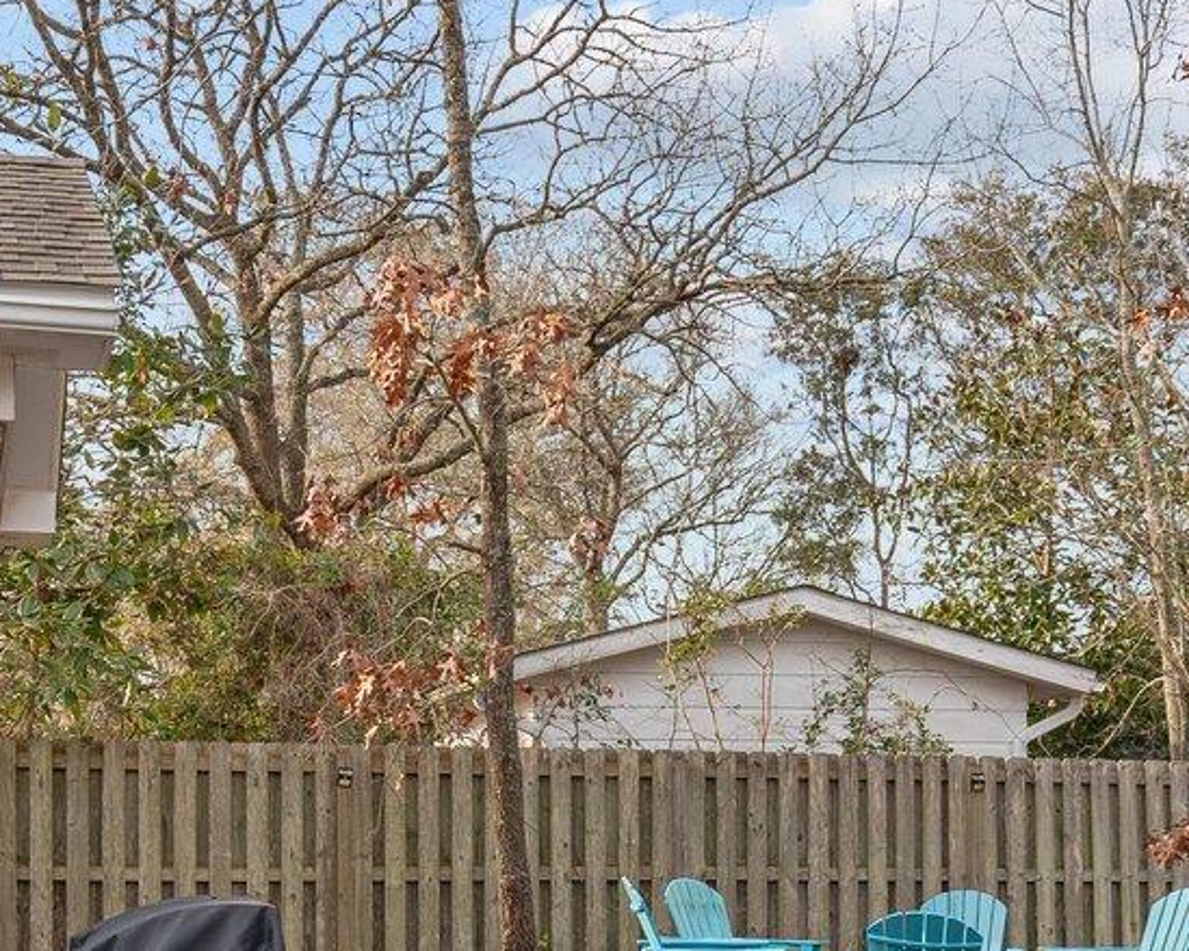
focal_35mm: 56
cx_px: 500
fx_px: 1970
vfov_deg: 26.3
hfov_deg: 33.5
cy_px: 842
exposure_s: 1/800
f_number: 4
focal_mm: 16
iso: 320
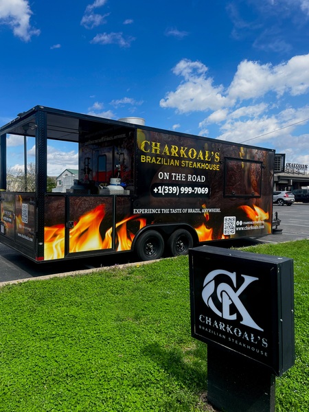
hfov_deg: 53.1
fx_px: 309
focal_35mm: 26
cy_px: 206
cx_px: 154
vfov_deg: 67.3
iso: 50
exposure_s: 1/2571
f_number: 1.6
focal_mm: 5.1
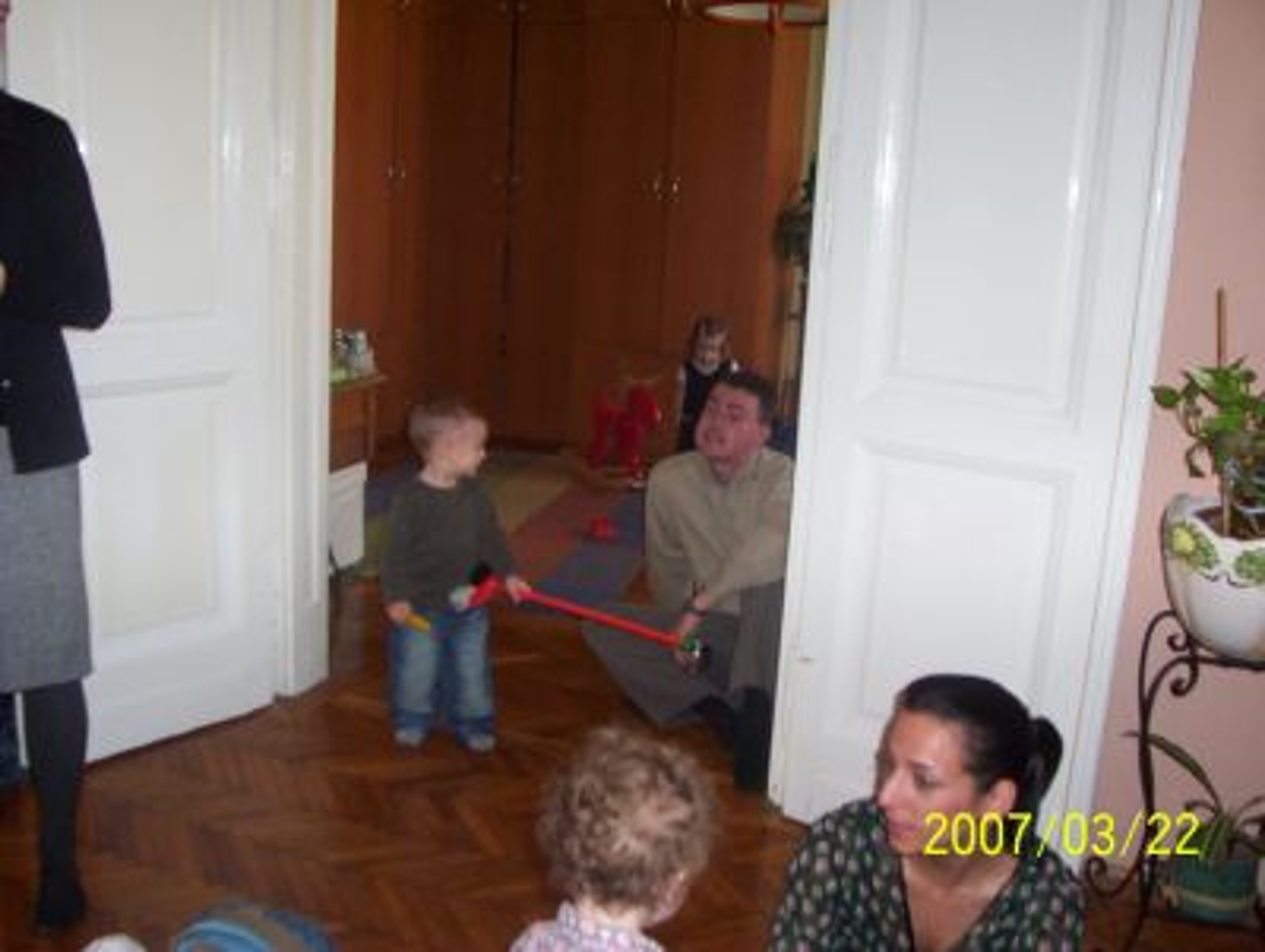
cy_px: 476
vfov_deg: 33.7
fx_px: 1573
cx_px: 632
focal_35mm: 43
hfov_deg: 43.8
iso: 140
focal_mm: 5.77
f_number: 2.73
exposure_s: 1/60
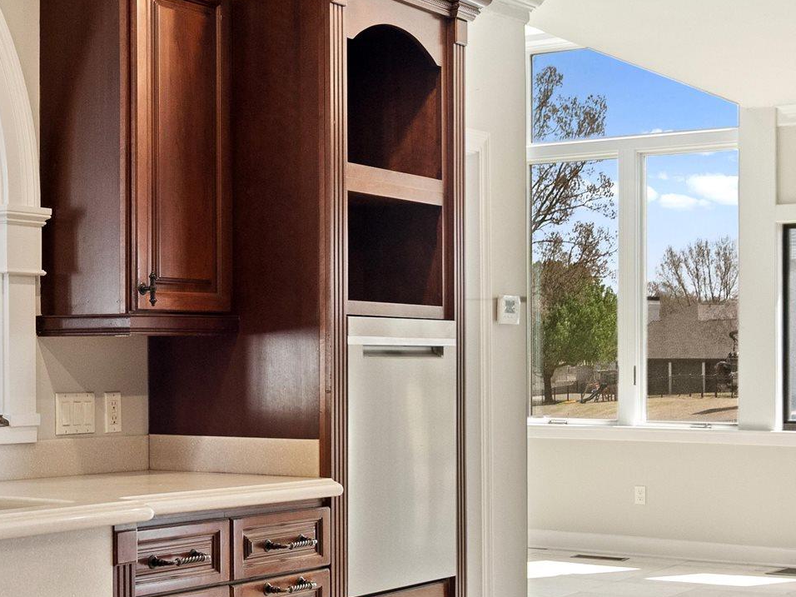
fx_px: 1564
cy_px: 432
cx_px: 197
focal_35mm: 68
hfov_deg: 28.1
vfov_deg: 21.5
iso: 1250
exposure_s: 1/25
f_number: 5.6
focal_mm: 22
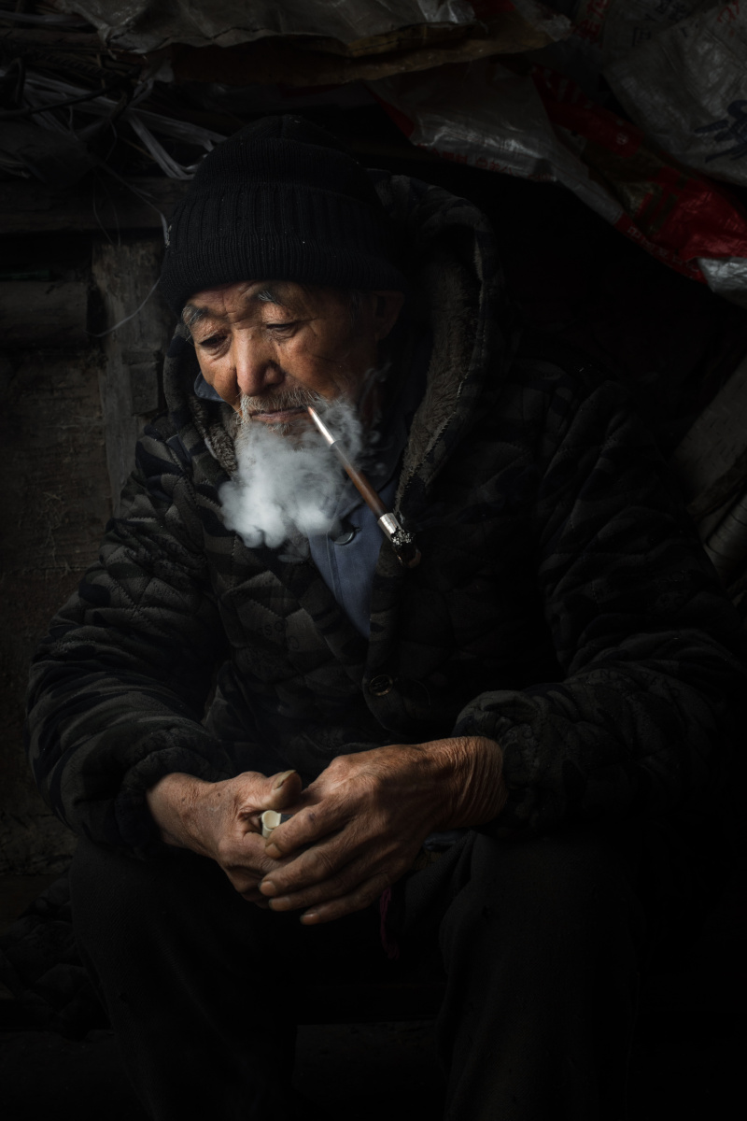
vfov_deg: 37.9
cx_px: 374
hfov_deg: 25.8
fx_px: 1634
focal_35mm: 52
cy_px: 560
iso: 320
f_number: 7.1
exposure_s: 1/160
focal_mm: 35
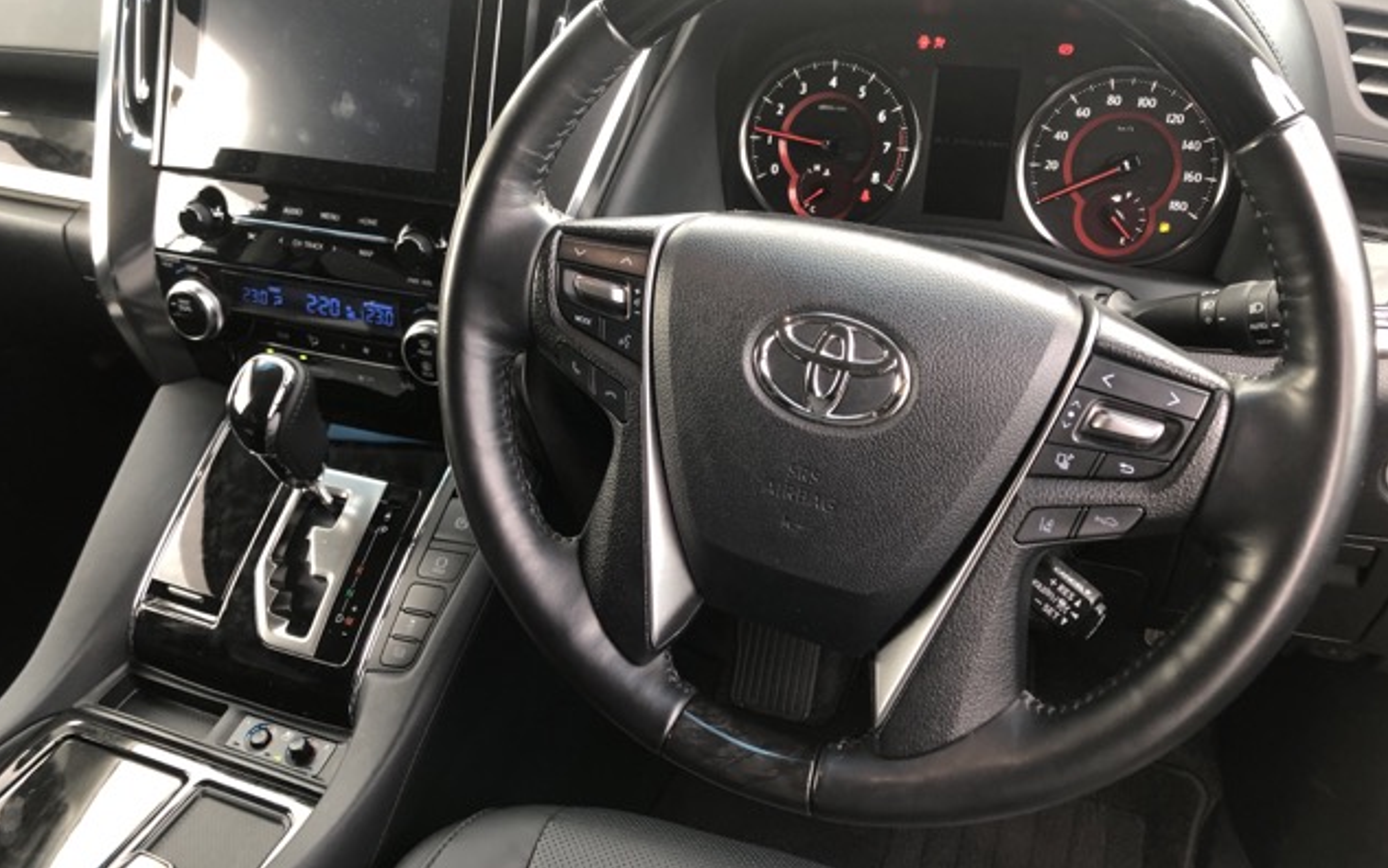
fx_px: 1135
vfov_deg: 41.7
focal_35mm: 30
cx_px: 695
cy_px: 359
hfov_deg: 62.9
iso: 32
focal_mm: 3.99
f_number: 1.8
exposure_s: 1/24
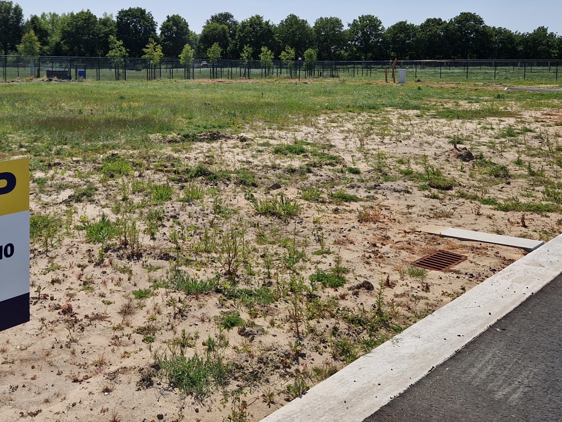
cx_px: 201
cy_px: 97
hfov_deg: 50.7
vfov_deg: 38.5
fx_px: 585
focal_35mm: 36
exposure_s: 1/3560
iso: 50
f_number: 1.8
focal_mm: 5.4
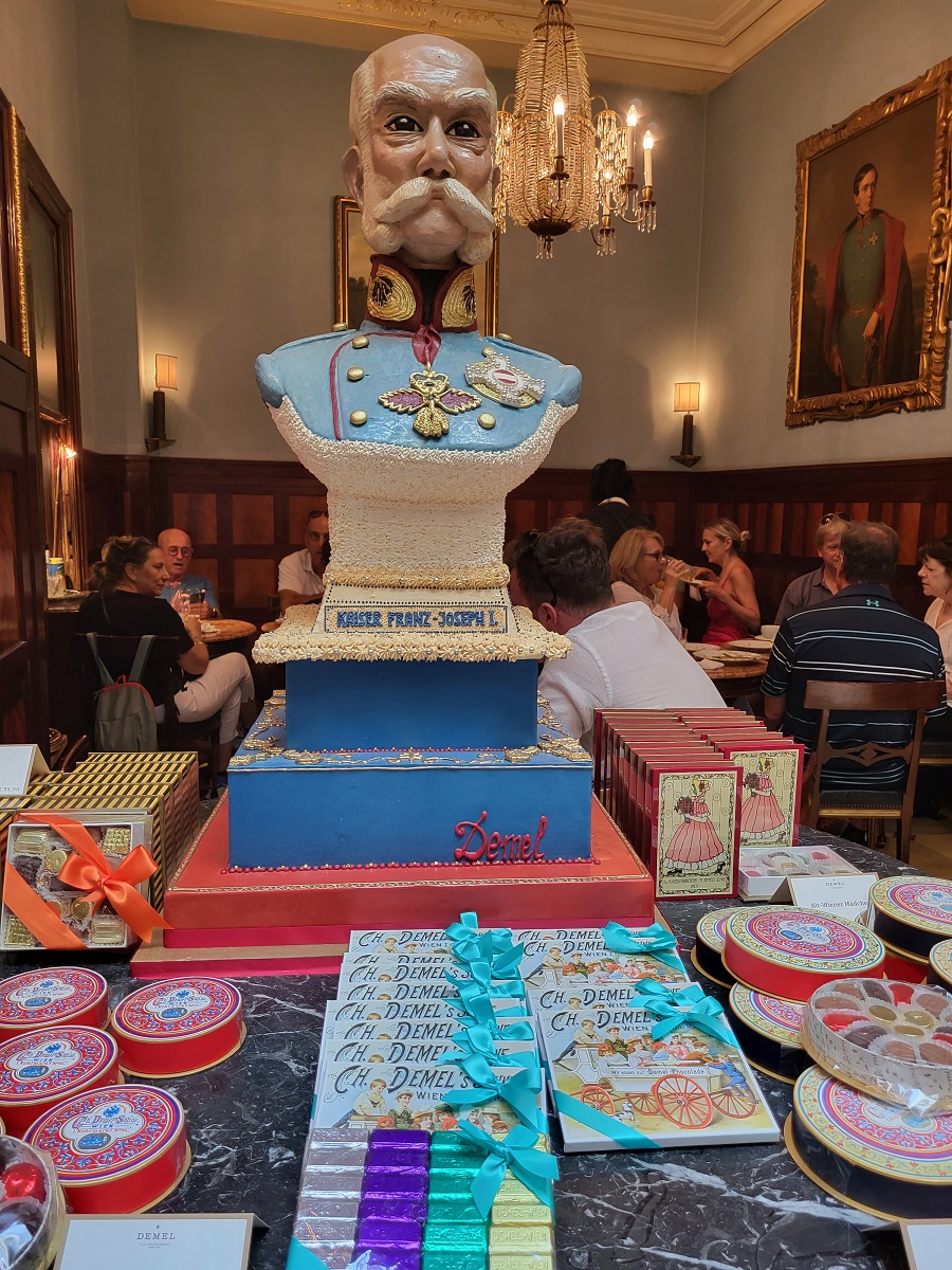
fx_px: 953
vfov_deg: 67.3
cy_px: 635
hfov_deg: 53.1
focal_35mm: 26
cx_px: 476
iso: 250
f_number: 1.8
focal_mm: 5.4
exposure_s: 1/100
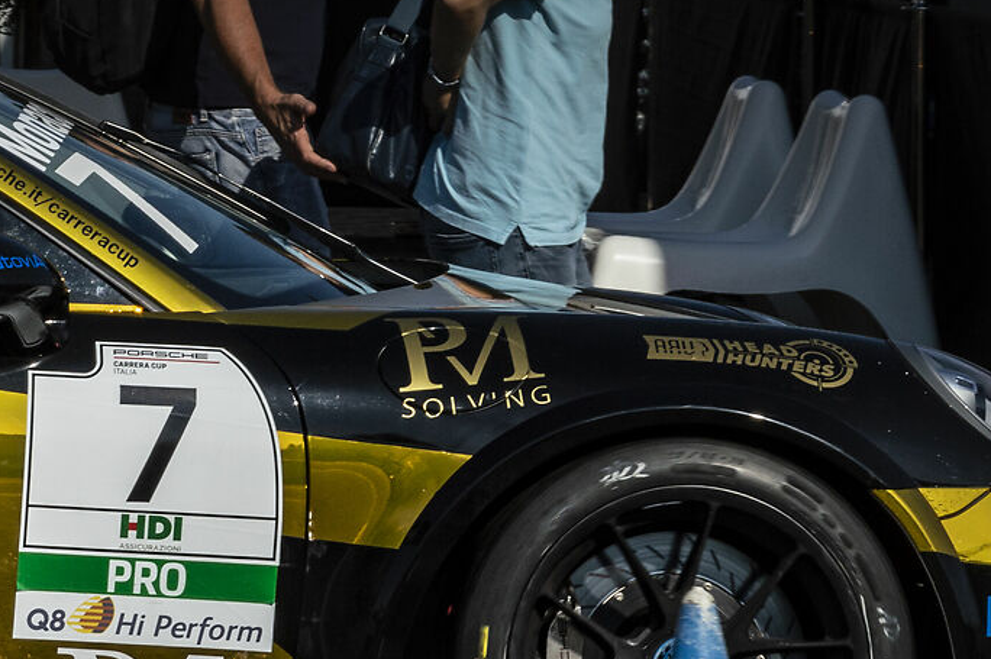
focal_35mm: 395
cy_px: 450
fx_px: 10859
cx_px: -178
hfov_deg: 5.2
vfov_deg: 3.5
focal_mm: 75
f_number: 13
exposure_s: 1/400
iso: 100
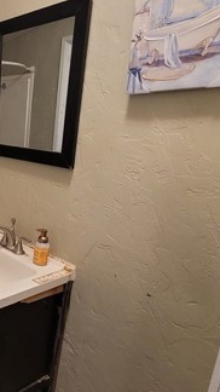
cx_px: -33
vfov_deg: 67.9
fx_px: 291
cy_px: 194
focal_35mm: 28
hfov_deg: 34.6
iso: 400
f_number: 2.2
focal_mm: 2.2
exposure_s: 1/30
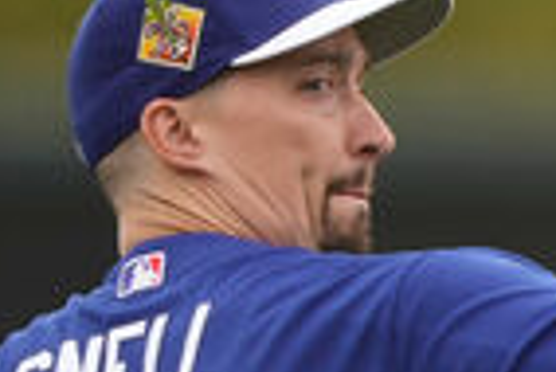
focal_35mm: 2530
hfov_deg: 0.8
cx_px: 474
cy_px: 403
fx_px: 39114
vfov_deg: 0.5
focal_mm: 400
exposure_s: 1/2000
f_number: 2.8
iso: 320
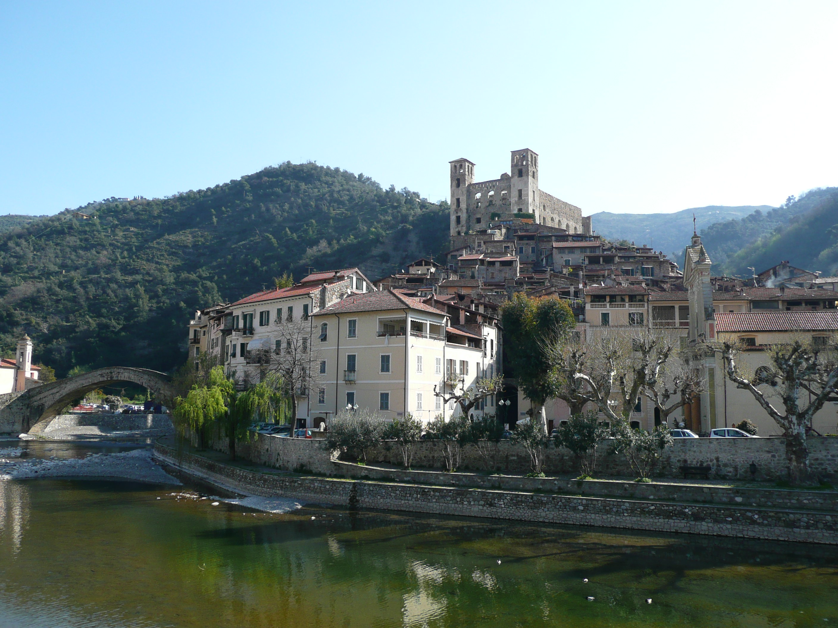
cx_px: 419
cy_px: 314
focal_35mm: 30
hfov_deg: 60.0
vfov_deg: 46.8
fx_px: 726
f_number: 3.4
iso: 100
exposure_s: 1/500
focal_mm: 4.9
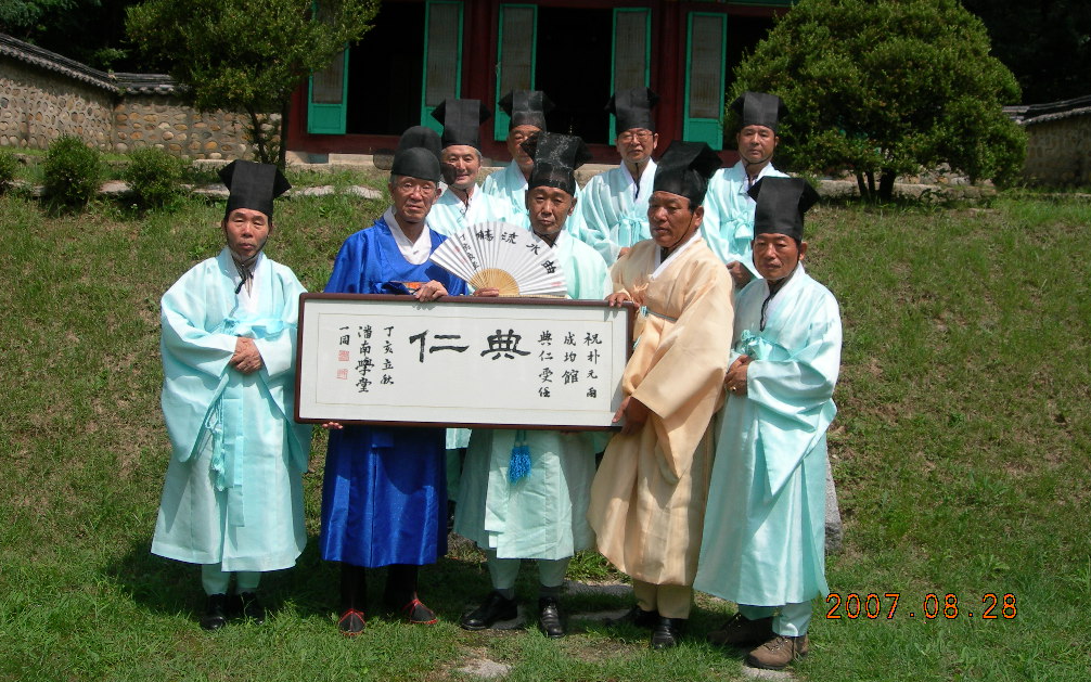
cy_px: 278
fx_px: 1219
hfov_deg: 48.2
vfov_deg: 31.2
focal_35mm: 41
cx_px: 551
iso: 50
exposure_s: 1/871
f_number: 4.8
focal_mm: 7.8
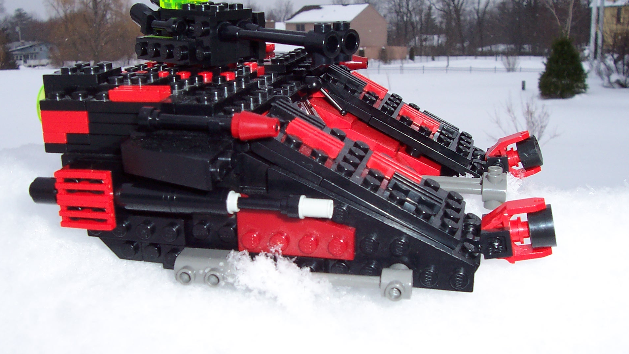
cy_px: 179
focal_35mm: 43
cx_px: 296
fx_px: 717
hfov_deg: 47.3
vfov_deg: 27.7
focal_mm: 5.6
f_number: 5.6
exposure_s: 1/350
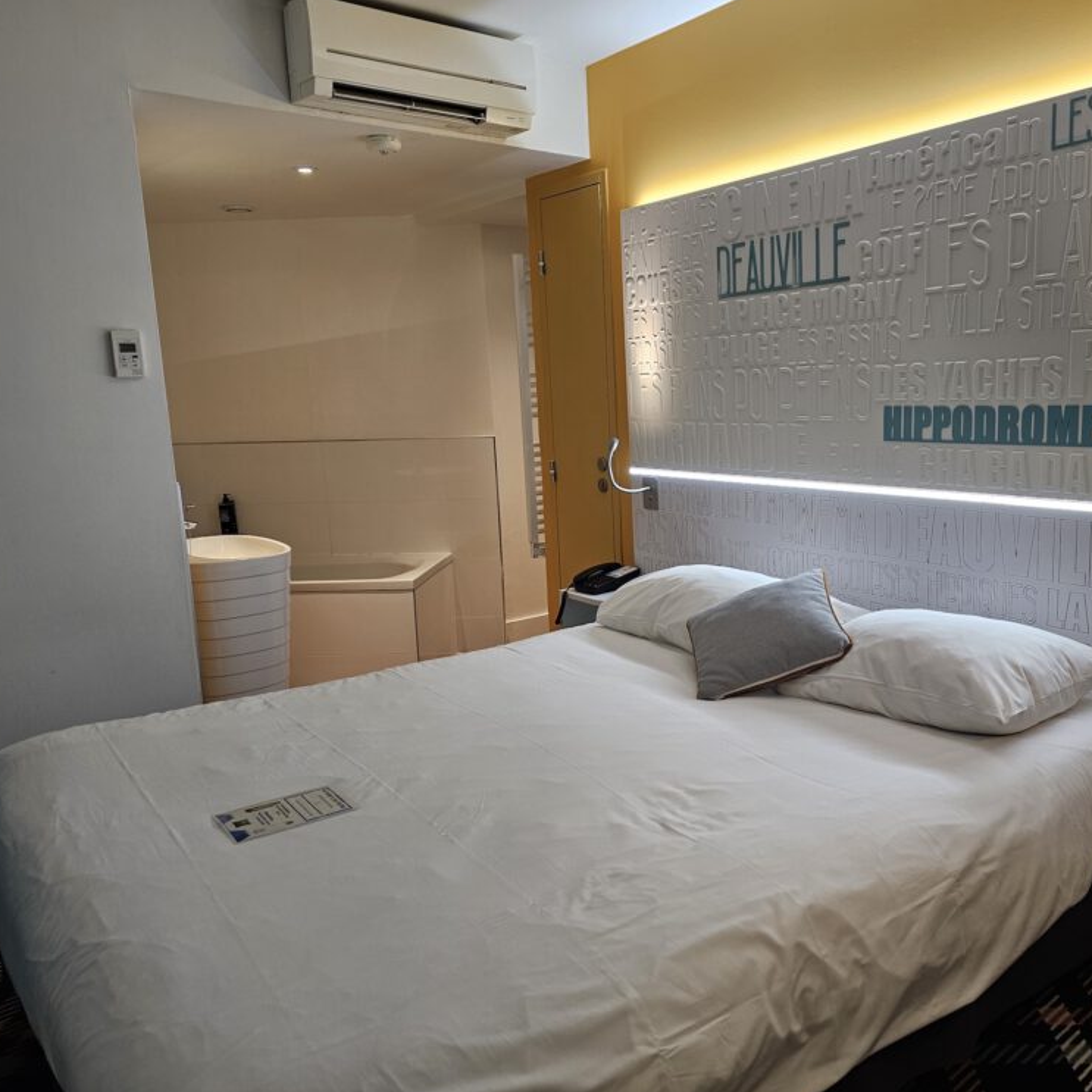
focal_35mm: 28
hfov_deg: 57.0
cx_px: 636
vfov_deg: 57.3
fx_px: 999
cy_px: 541
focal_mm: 6.3
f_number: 1.7
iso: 100
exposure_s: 1/100
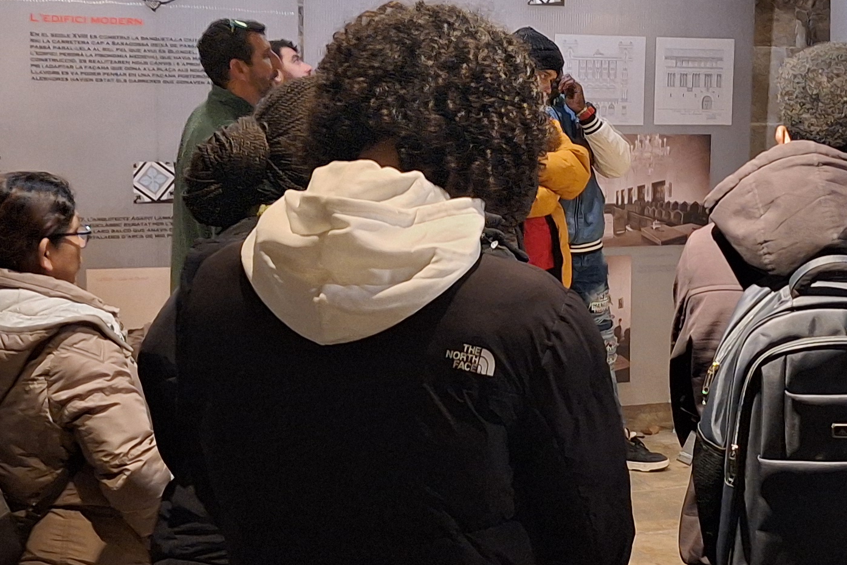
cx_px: 694
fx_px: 1647
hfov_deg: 28.2
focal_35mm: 70
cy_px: 234
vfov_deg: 19.4
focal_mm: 5.54
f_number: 1.8
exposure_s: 1/33
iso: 250
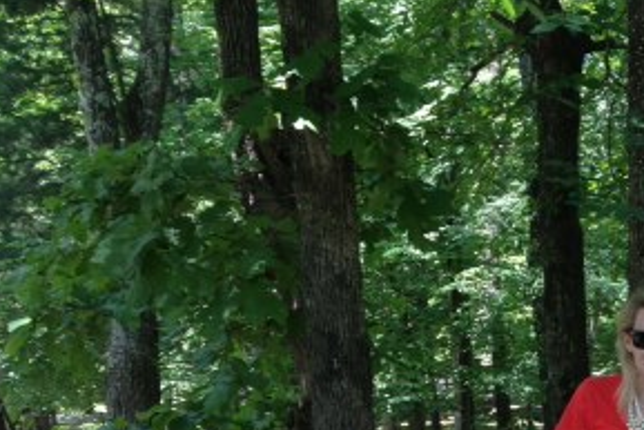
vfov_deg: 17.4
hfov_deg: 24.8
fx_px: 1360
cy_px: 477
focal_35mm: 76
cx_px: 704
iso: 50
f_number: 2.4
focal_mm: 4.13
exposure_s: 1/120
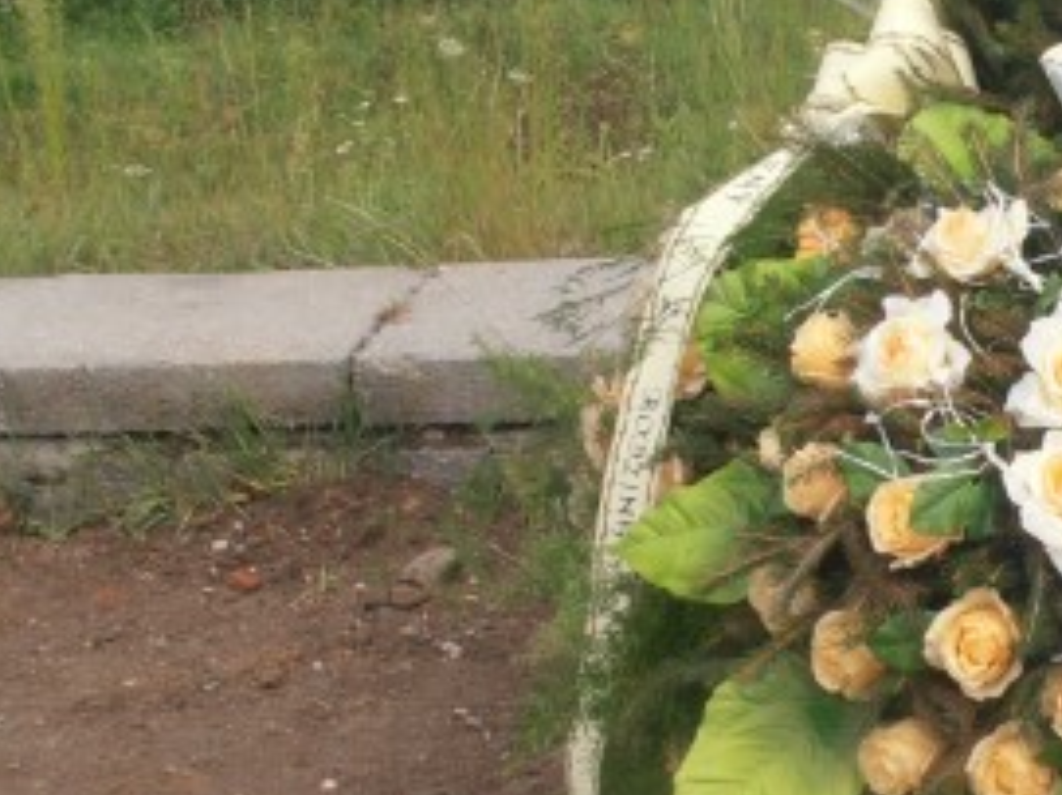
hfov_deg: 18.2
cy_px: 462
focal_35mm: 104
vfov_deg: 14.2
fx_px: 3189
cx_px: 1164
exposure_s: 1/80
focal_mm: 7.87
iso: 80
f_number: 11
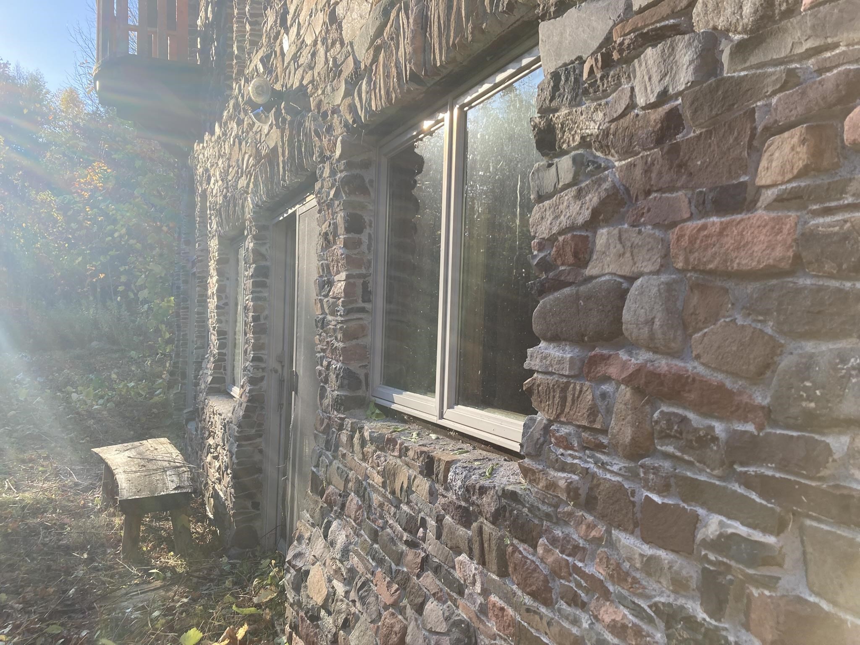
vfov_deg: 49.7
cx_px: 430
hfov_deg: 63.4
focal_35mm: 28
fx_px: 696
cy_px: 322
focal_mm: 3.99
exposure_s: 1/387
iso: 20
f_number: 1.8
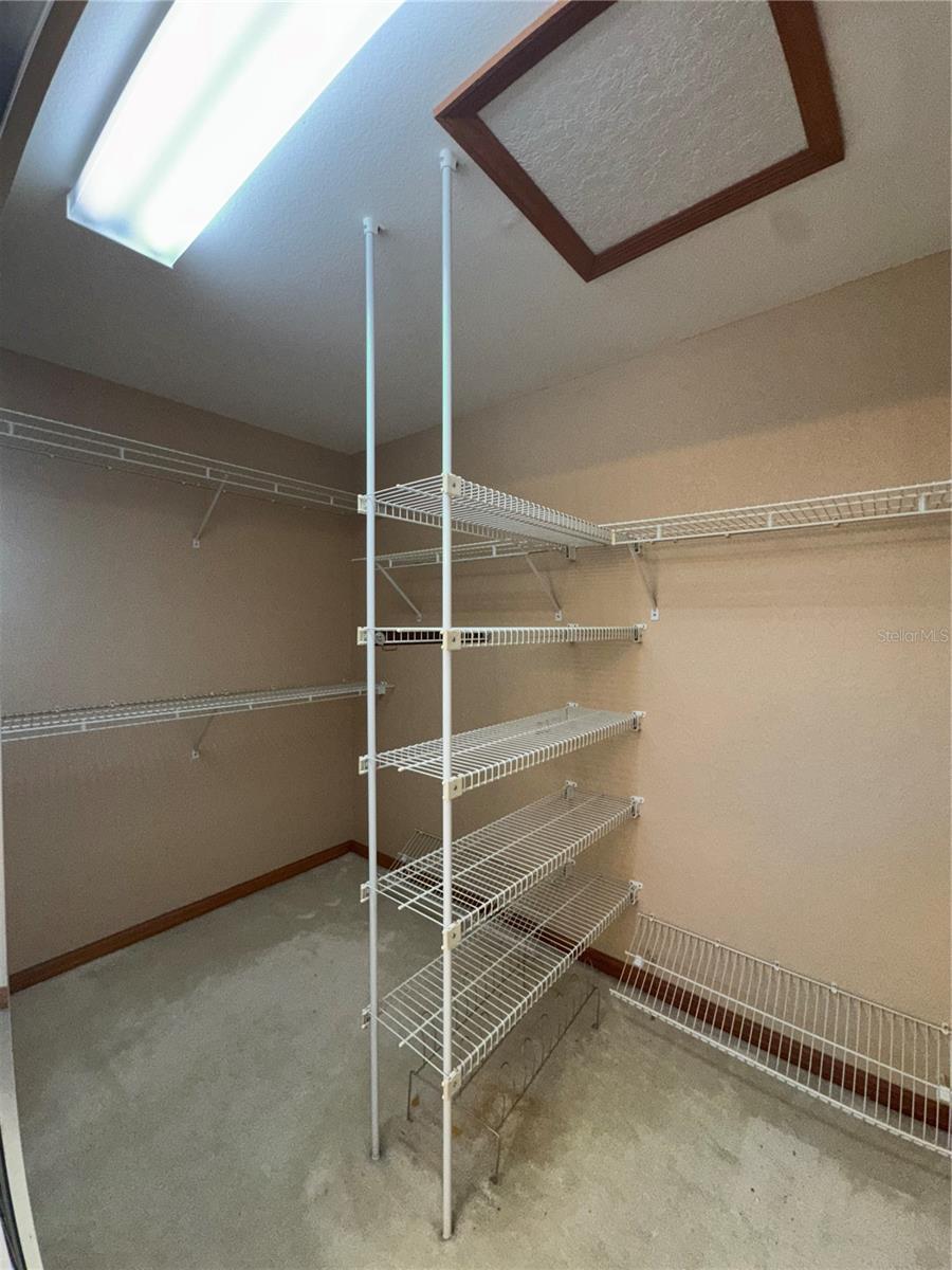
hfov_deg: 85.7
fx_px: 513
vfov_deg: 102.1
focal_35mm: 14
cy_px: 635
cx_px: 476
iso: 250
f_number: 2.2
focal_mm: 2.22
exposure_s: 1/60
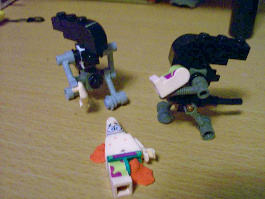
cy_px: 100
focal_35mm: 45
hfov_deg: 42.1
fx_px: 344
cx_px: 132
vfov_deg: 32.2
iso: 160
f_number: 3
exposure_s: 1/4
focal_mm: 7.6
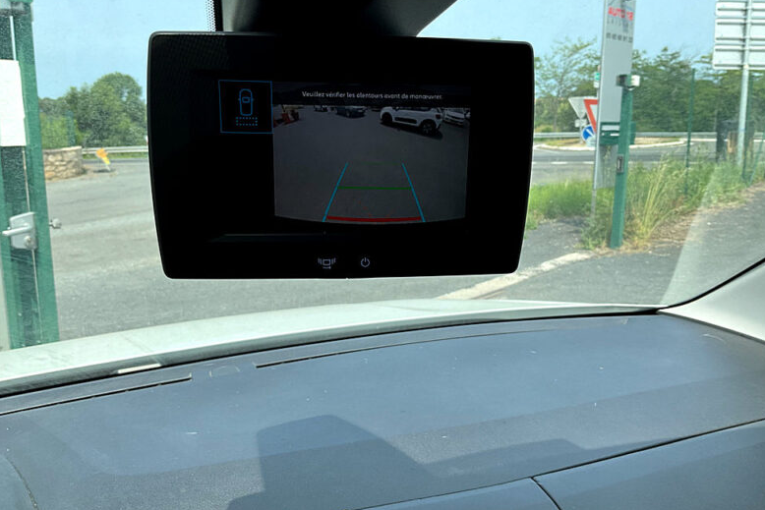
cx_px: 392
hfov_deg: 60.3
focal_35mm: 31
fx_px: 659
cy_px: 242
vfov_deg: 42.3
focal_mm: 3
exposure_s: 1/739
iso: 25
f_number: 1.8
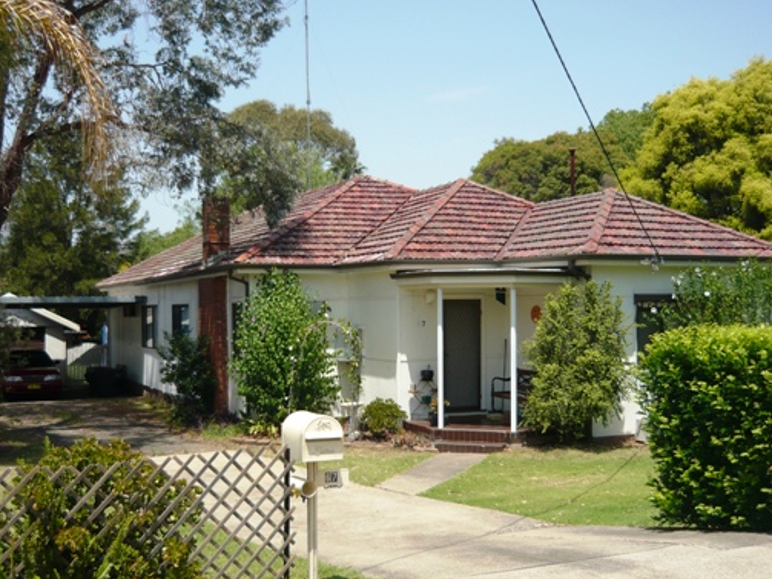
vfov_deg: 34.3
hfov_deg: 44.7
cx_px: 342
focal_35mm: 42
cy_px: 301
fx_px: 936
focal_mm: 5.5
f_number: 8
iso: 100
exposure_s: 1/160
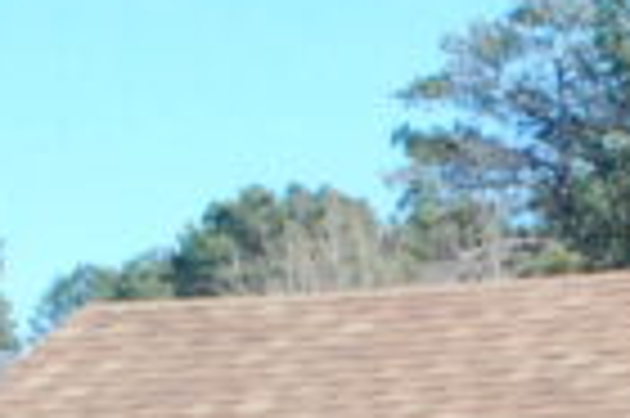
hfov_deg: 4.8
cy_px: 1009
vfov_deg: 3.2
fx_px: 7306
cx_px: 1346
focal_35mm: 418
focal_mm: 38
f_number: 13
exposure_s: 1/640
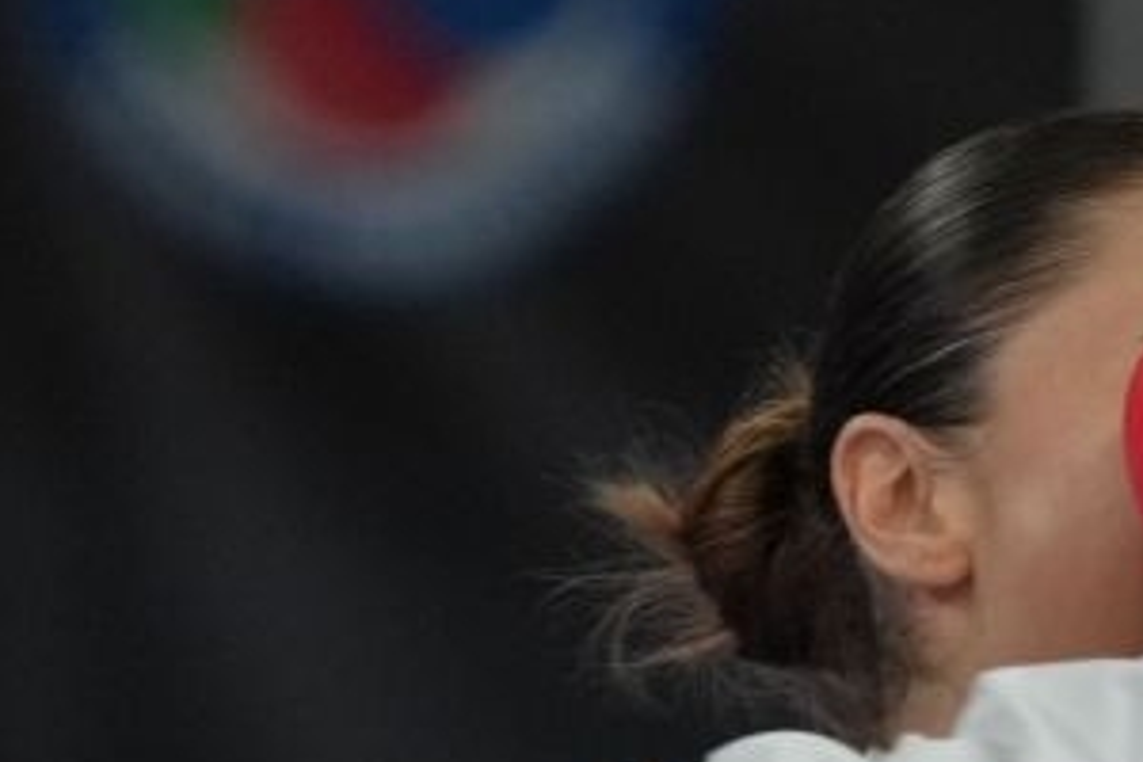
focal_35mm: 865
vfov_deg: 1.6
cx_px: 1867
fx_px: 27462
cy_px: 1398
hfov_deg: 2.4
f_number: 2.8
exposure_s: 1/1000
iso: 1600
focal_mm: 144
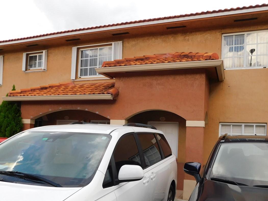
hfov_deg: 52.5
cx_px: 118
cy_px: 135
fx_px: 271
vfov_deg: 40.2
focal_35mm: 35
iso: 125
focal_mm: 4
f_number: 3
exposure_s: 1/400
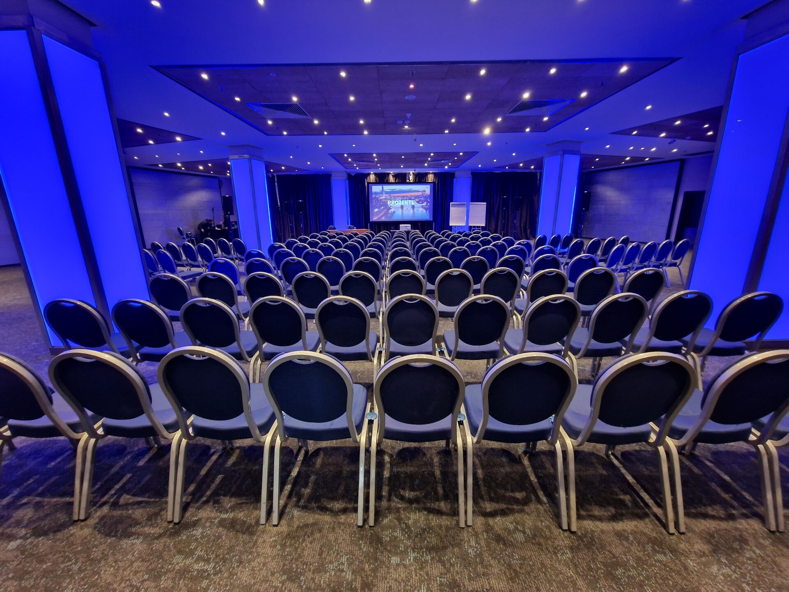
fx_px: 296
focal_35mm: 13
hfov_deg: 106.2
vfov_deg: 89.9
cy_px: 296
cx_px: 394
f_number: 2.2
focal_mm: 2.2
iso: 640
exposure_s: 1/25
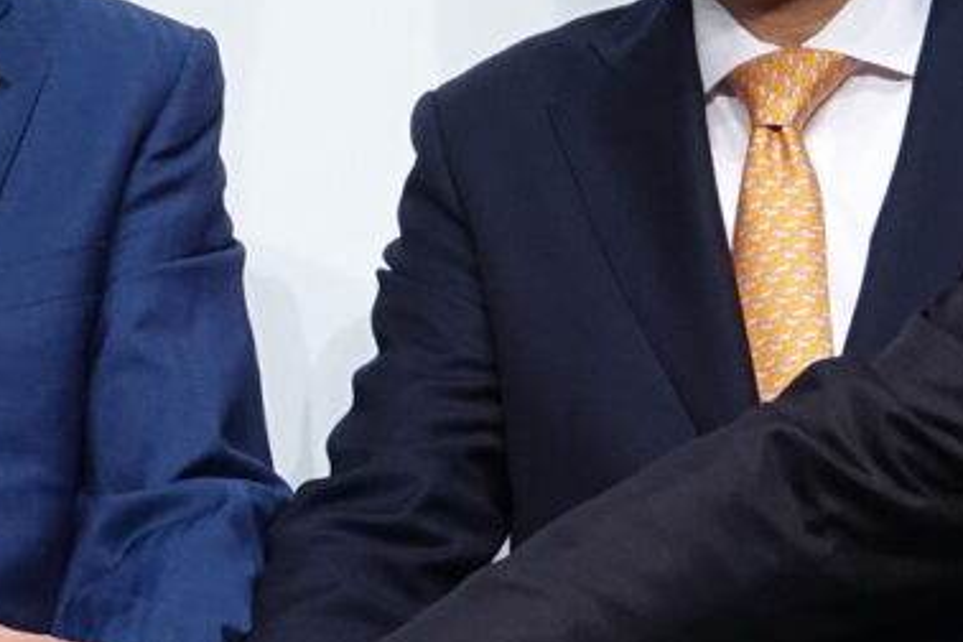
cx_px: 245
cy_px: 415
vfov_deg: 2.1
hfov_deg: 3.2
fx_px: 17279
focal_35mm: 646
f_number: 4
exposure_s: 1/160
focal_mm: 58.29
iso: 640
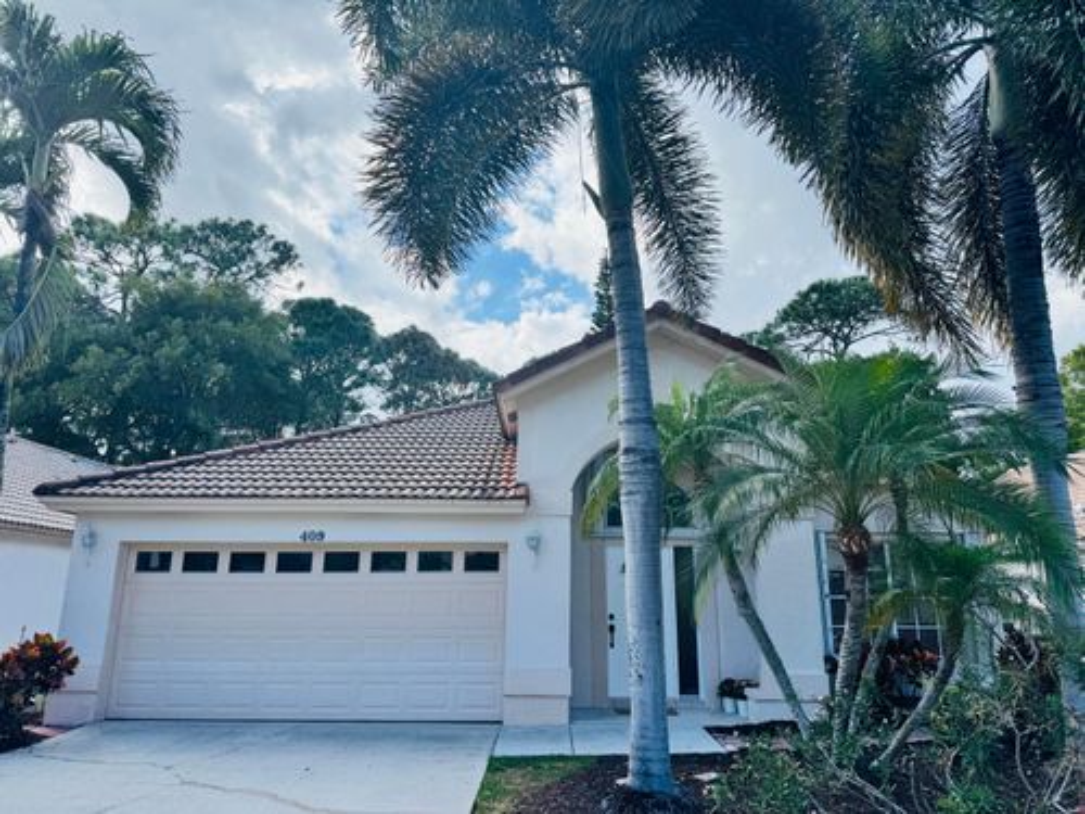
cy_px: 407
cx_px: 542
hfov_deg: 71.6
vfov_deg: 56.8
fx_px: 752
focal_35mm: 24
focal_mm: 6.76
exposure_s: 1/3413
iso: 80
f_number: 1.78
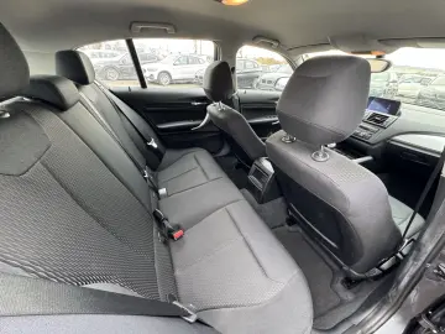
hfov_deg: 102.1
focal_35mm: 14
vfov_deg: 85.7
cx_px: 222
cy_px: 167
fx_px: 180
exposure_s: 1/60
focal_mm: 2.22
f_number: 2.2
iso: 500
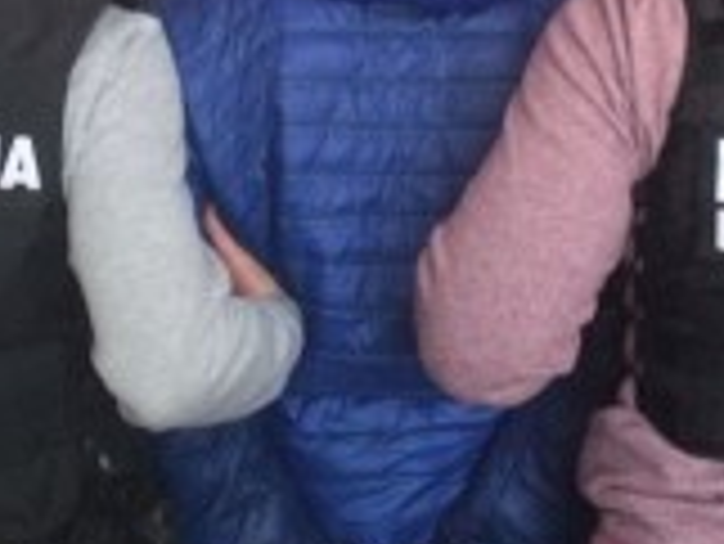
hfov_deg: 27.0
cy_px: -85
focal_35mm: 72
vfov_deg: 19.4
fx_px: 1507
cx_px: 382
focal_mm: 4.15
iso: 200
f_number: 2.2
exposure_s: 1/30
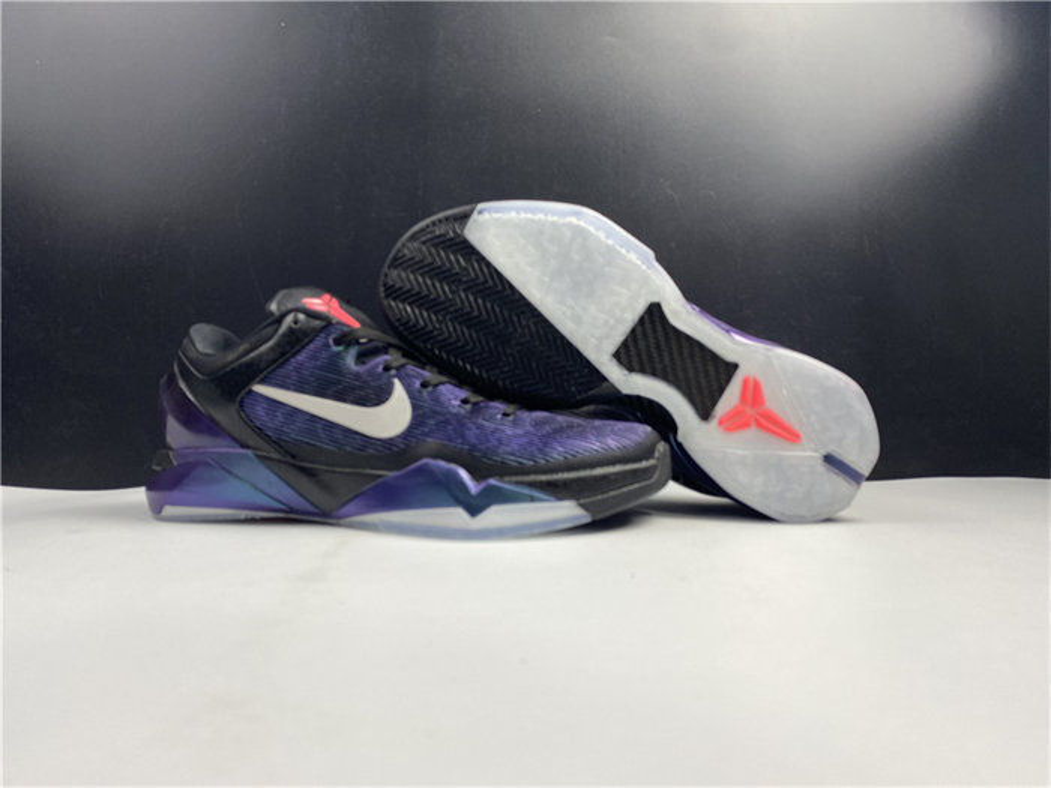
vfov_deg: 53.1
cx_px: 526
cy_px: 394
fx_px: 789
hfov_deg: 67.3
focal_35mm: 26
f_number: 1.8
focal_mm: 4.25
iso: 64
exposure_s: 1/100
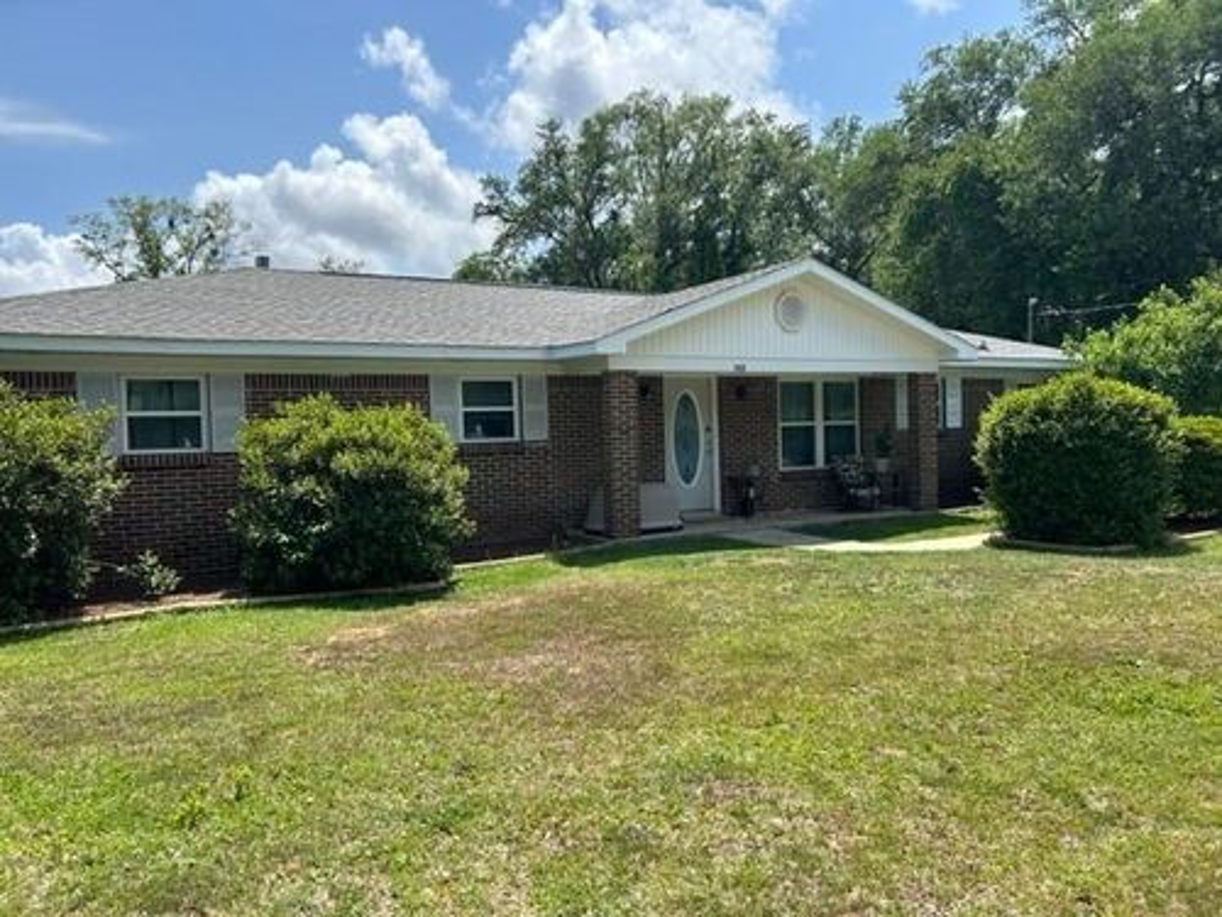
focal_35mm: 26
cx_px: 611
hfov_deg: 67.3
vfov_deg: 53.1
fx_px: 918
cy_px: 458
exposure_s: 1/3257
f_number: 1.5
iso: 50
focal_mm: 5.7
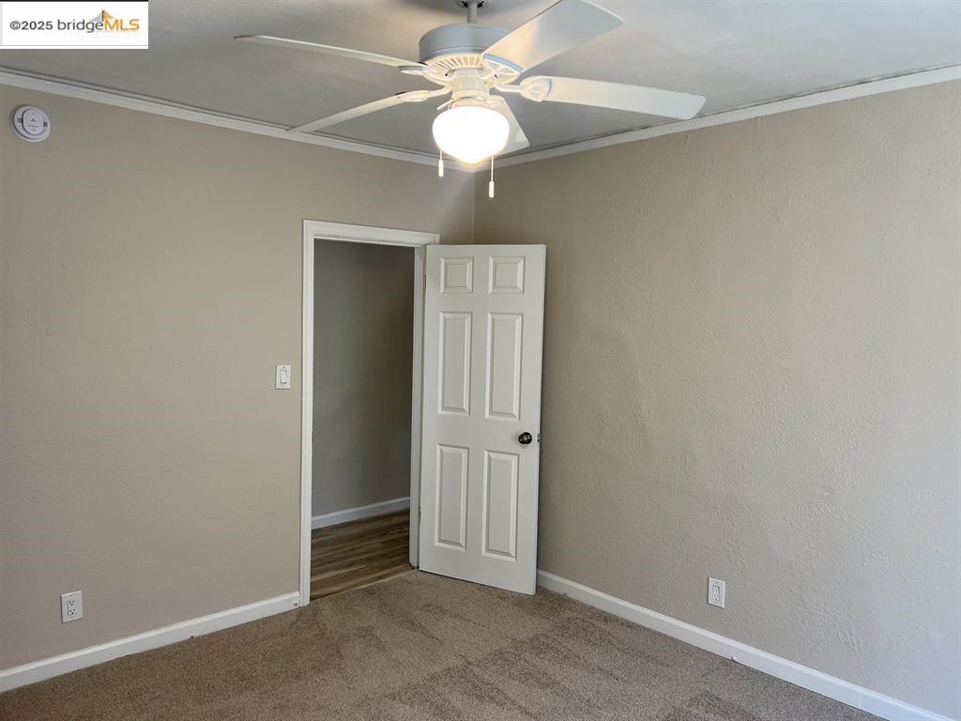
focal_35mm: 26
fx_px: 722
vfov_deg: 53.1
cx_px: 480
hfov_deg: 67.3
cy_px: 360
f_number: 1.5
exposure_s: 1/60
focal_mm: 5.7
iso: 80
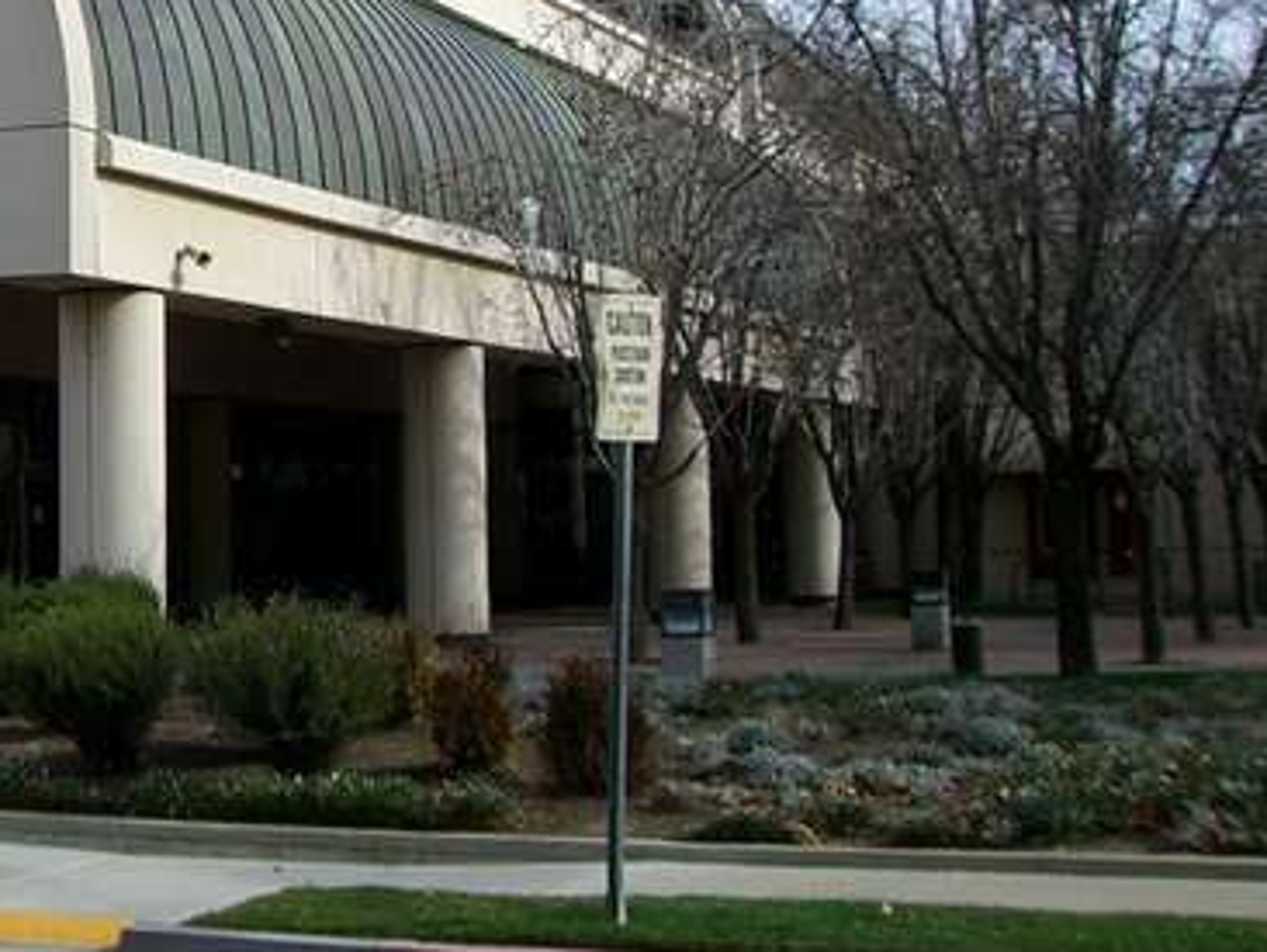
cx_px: -31
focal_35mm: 83
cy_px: 7
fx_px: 3040
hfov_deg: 22.5
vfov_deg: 17.4
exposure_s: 1/800
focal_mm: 6.2
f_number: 4.3
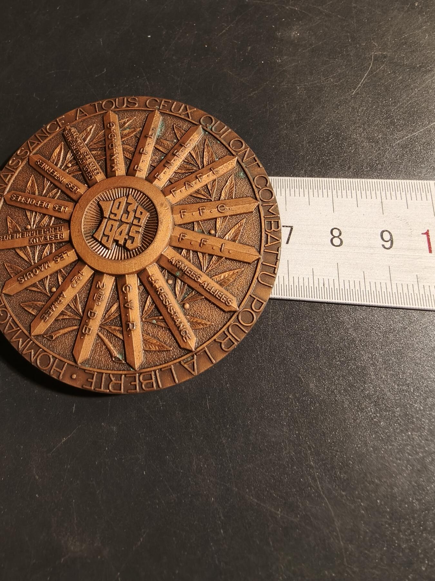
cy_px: 290
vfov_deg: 73.9
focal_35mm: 23
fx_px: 385
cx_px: 218
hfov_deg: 58.9
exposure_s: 1/100
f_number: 2
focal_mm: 2.32
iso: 125
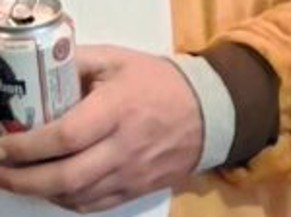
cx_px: -452
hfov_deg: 9.9
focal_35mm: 171
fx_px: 1435
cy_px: -19
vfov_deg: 8.6
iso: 1600
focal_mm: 4.69
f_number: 1.8
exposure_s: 1/20
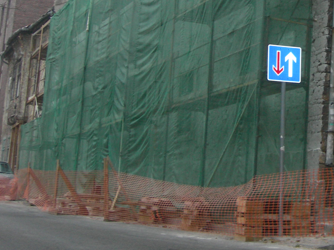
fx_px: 830
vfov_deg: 17.0
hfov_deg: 21.8
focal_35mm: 86
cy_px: 35
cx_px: 349
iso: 140
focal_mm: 7.8
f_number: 2.8
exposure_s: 1/30
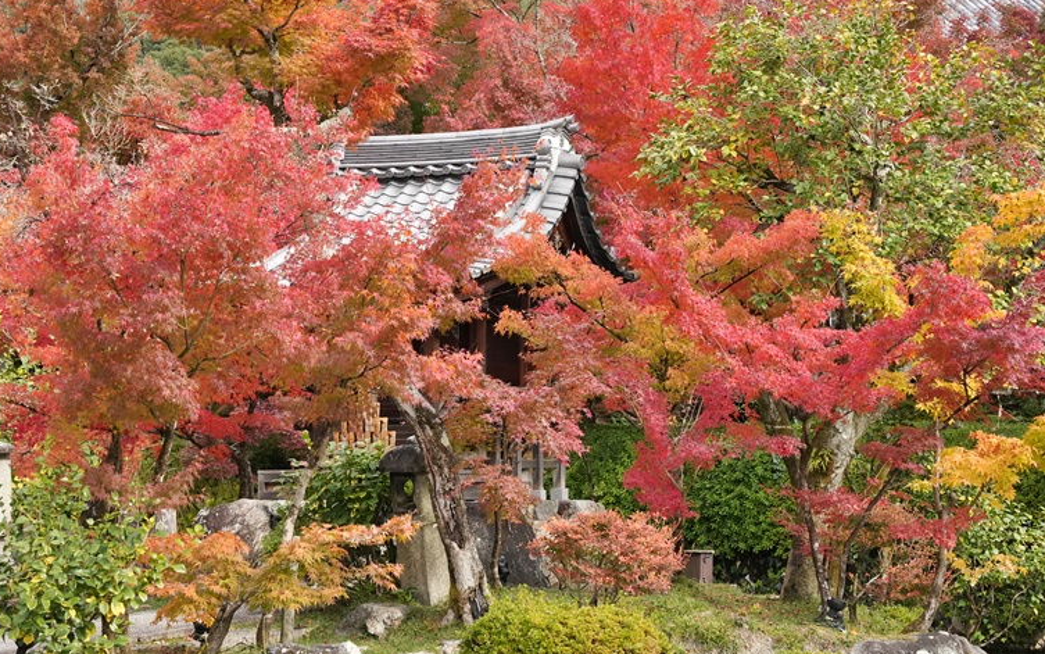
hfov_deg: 21.4
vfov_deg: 13.5
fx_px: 2763
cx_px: 423
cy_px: 346
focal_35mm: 97
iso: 3200
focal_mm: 70
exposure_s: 1/2000
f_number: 8
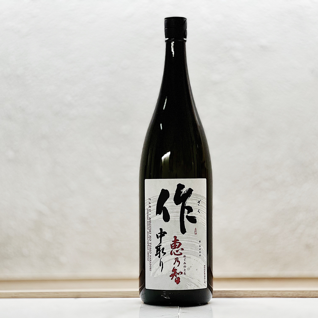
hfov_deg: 19.1
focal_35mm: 91
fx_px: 946
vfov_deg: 19.1
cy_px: 159
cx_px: 174
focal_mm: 9
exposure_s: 1/100
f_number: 2.8
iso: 125
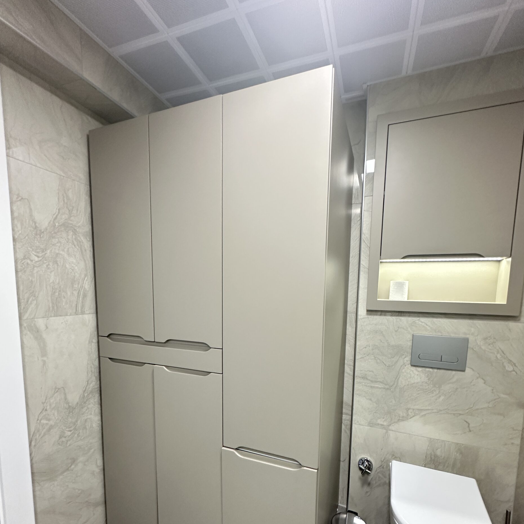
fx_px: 291
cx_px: 266
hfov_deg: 84.0
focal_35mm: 17
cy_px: 321
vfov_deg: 82.7
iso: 320
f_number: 2.2
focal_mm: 2.22
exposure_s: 1/50
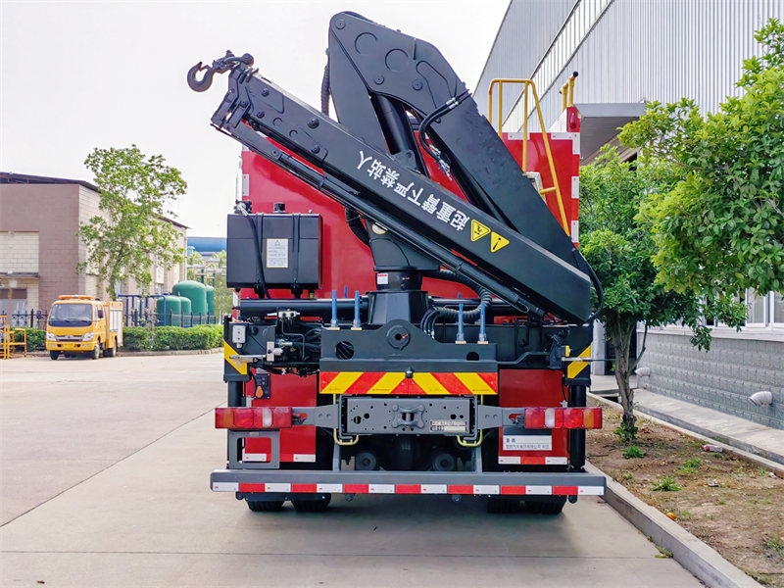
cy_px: 294
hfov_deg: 35.5
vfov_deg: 27.0
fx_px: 1223
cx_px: 392
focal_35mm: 54
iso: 80
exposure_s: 1/2857
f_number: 1.9
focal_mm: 5.52
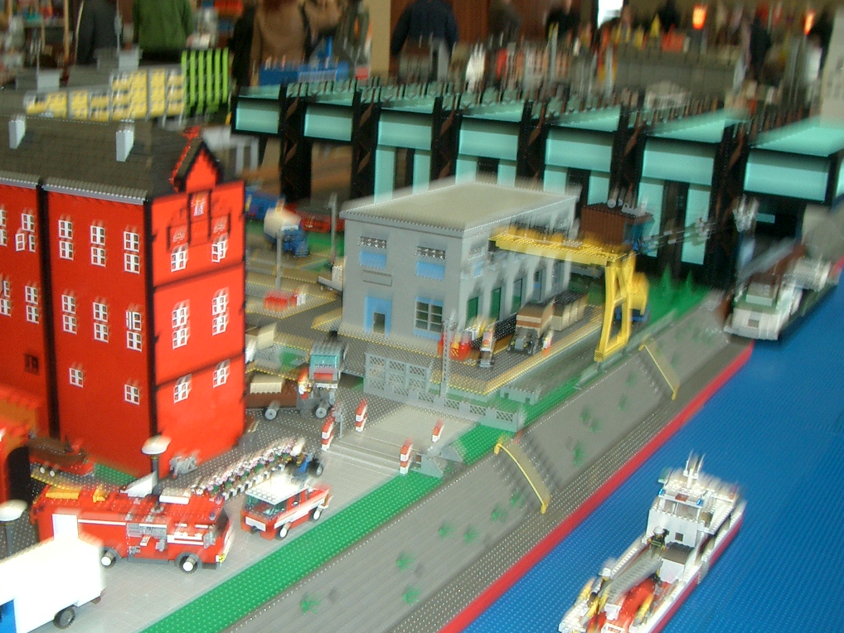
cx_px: 362
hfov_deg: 42.8
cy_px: 344
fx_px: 1073
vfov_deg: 32.9
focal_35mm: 44
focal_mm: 5.8
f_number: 2.6
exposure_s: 1/40
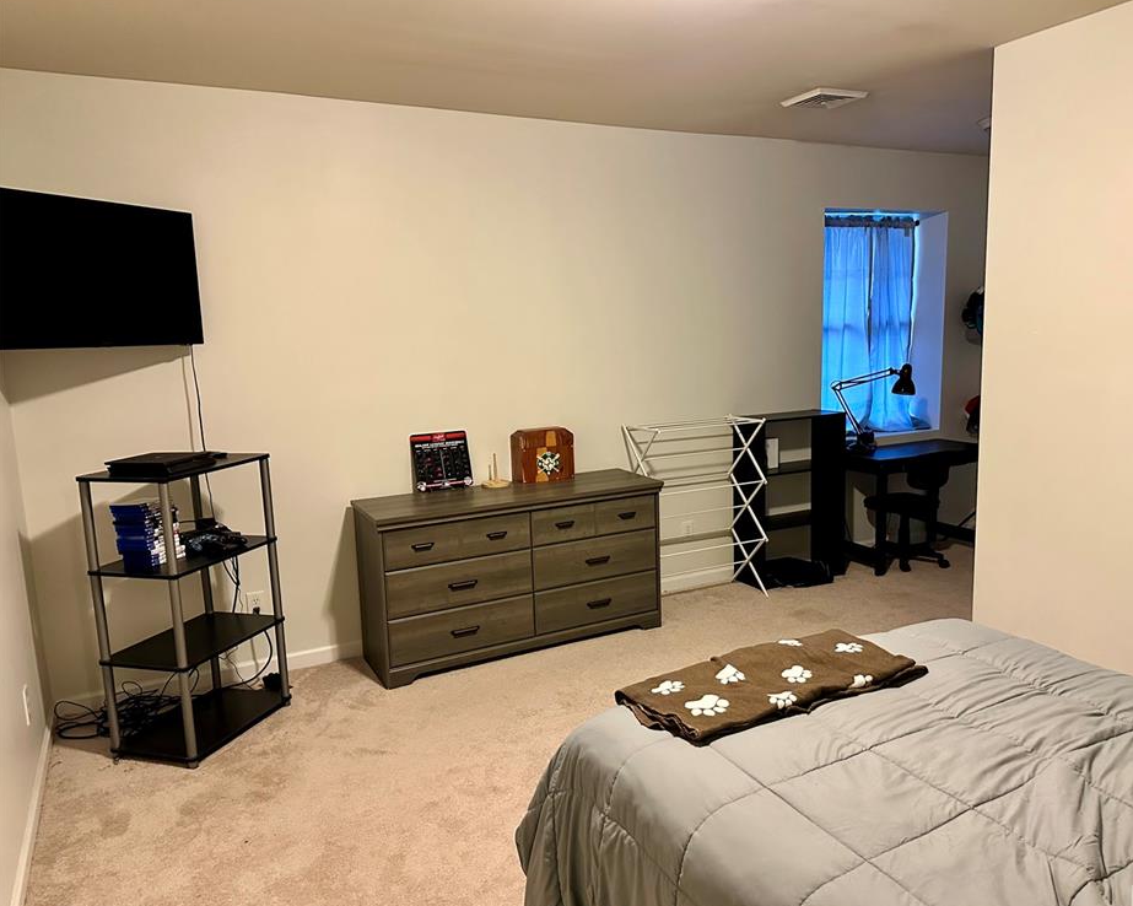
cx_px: 625
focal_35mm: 26
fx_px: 872
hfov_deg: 65.9
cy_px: 453
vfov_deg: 54.9
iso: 640
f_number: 1.78
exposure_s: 1/40
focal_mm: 6.86
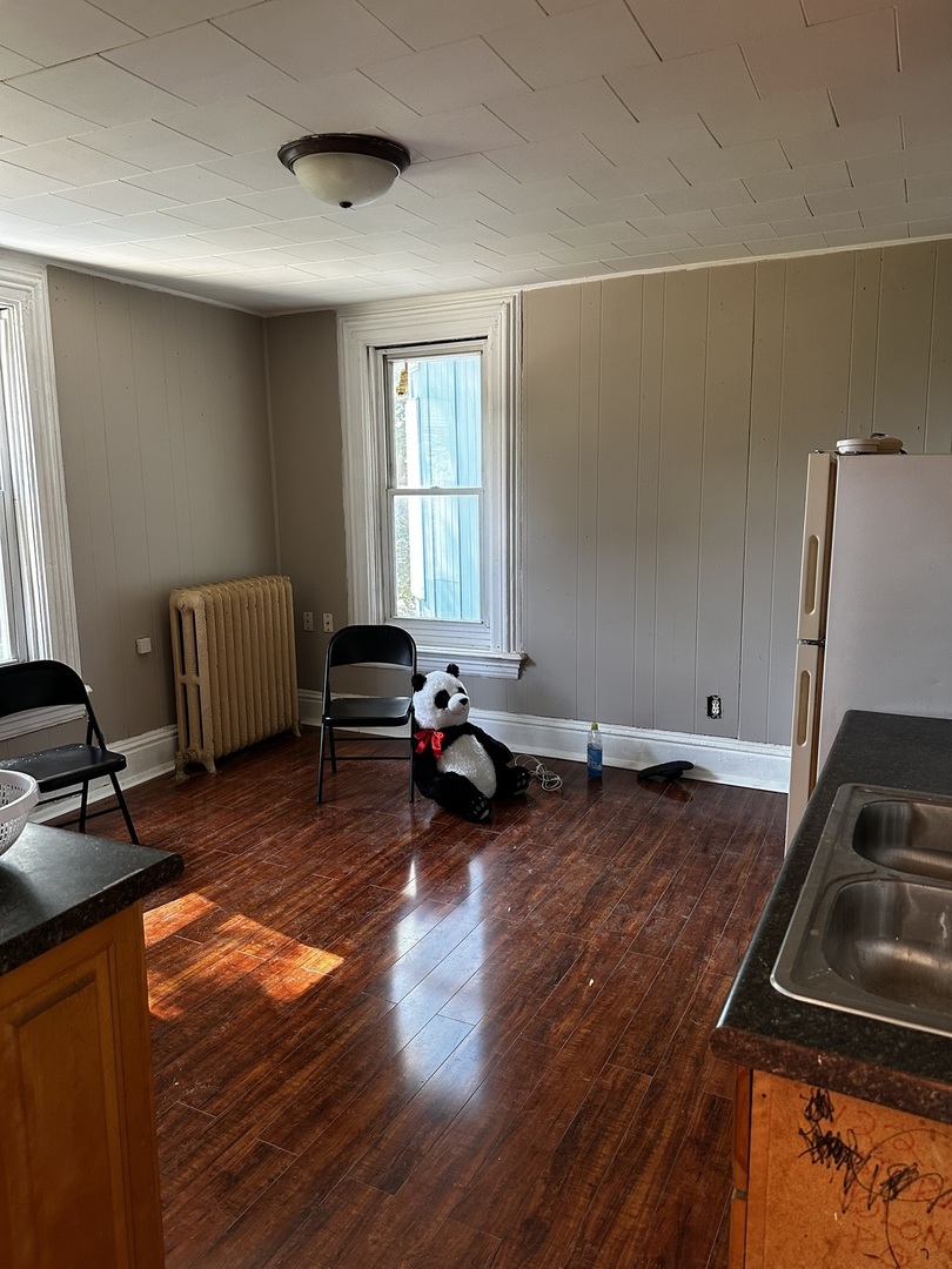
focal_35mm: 24
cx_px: 476
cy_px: 634
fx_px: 880
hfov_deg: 56.8
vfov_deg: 71.6
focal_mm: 6.86
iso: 250
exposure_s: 1/62
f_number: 1.78
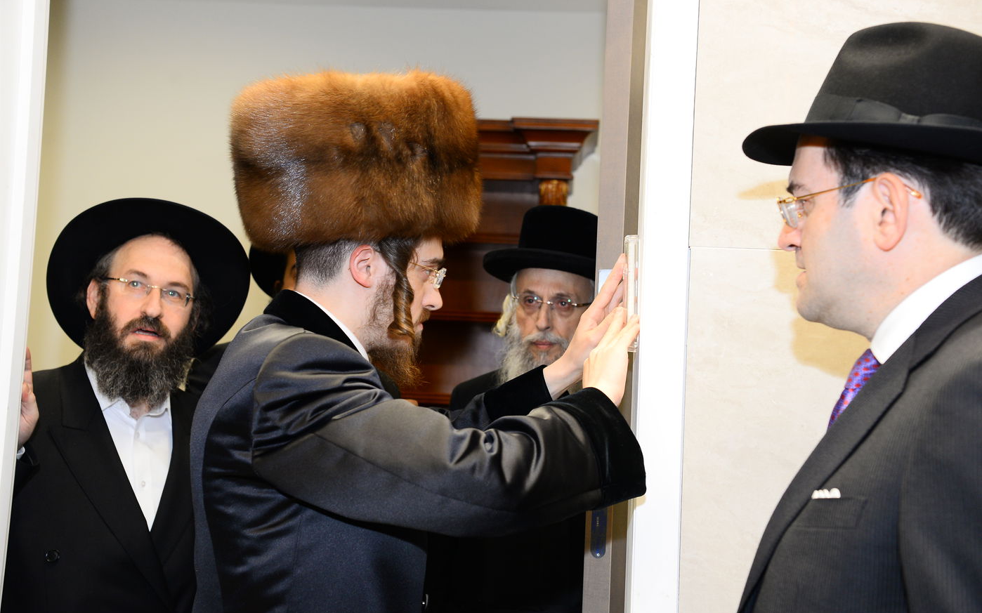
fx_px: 1311
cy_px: 304
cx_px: 491
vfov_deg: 26.3
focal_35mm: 49
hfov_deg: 41.1
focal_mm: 48
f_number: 5
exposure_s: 1/100
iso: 1250
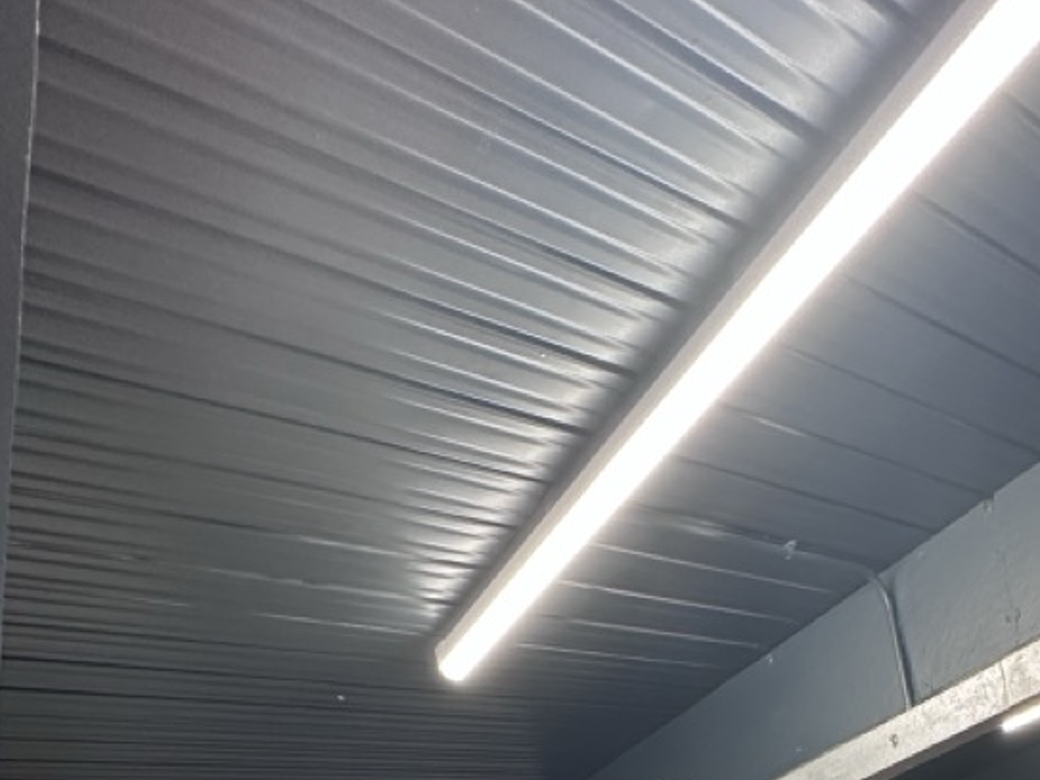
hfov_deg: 52.8
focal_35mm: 33
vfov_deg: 29.8
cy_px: 1112
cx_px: 787
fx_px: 991
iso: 250
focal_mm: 2.22
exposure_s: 1/50
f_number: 2.2
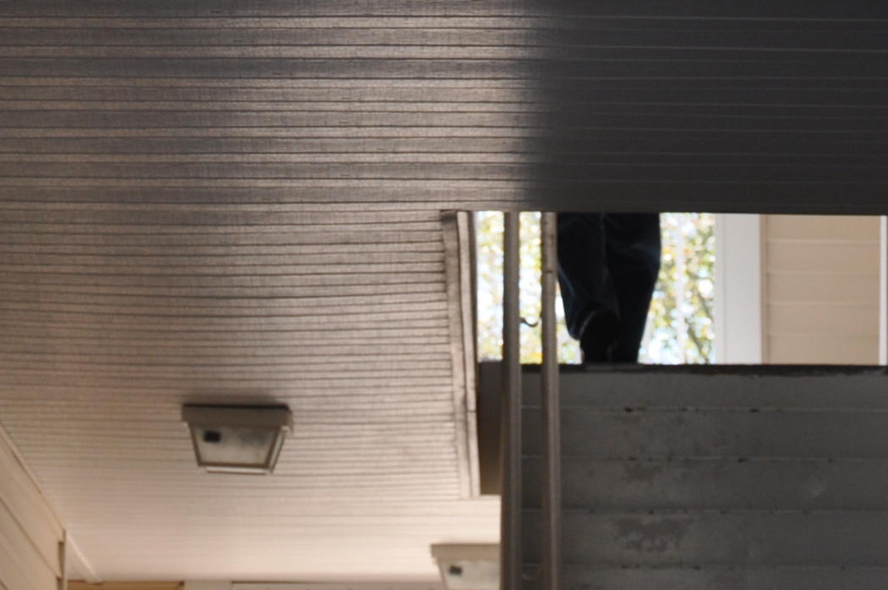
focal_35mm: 224
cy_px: -222
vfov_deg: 6.1
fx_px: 5518
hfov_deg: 9.2
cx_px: 492
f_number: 5
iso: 400
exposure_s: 1/100
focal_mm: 52
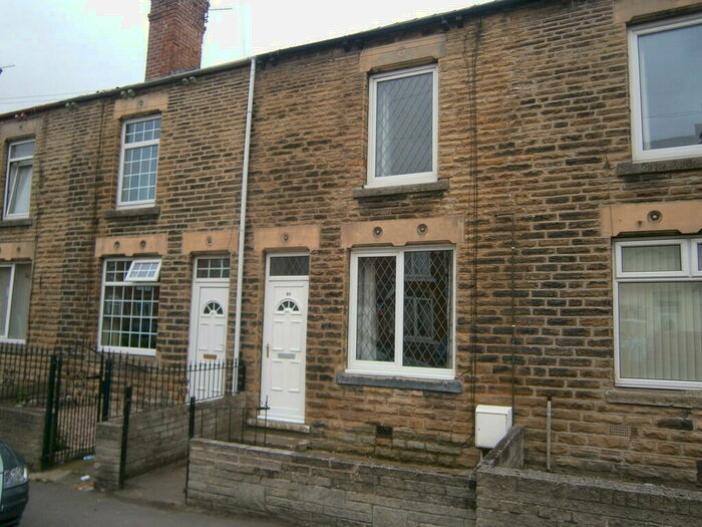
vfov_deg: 53.1
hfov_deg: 67.3
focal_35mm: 26
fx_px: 527
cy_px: 264
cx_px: 351
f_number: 2.8
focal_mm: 4.7
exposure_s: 1/400
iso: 80
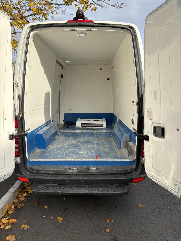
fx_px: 181
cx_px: 90
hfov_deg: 53.1
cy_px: 120
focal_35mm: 26
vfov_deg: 67.3
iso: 50
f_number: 1.6
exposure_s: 1/1626
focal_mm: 5.96
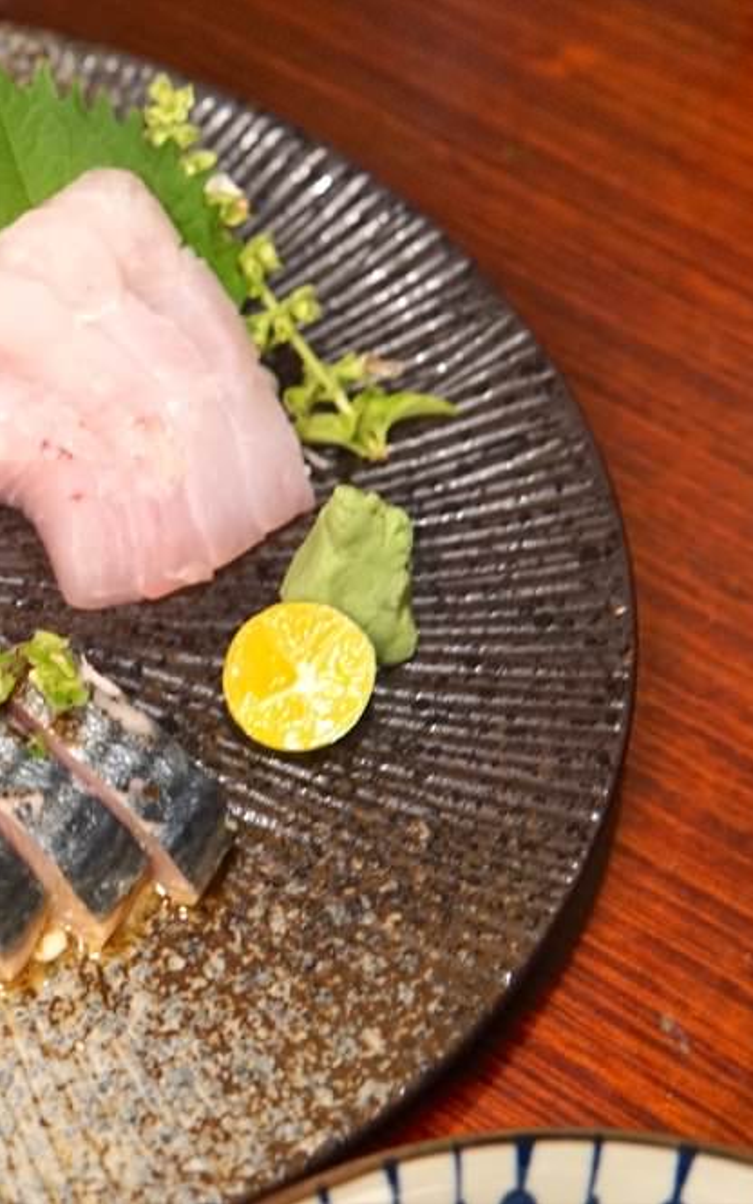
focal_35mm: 69
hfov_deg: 18.0
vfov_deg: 29.8
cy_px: 601
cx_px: -123
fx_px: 2264
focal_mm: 30
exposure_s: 1/60
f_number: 4
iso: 1000
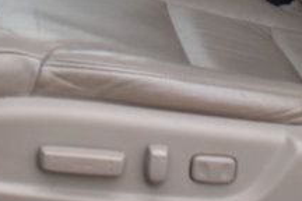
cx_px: 92
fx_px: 1074
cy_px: -244
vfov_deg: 9.7
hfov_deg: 16.0
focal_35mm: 128
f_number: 9
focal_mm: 18
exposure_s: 1/160
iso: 400
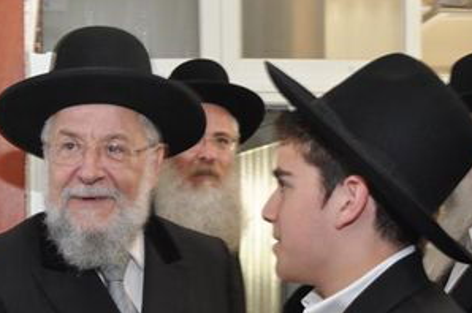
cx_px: 57
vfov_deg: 22.6
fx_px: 760
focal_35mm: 58
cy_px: 296
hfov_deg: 32.9
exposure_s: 1/60
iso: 640
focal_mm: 18
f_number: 5.6
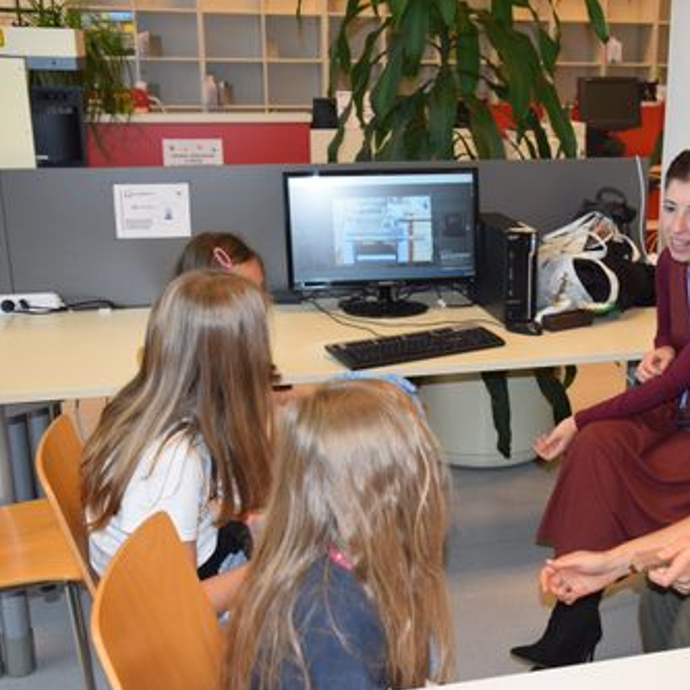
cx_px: 495
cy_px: 351
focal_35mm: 47
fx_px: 1060
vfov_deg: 36.1
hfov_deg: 35.5
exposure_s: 1/100
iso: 800
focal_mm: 24
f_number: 5
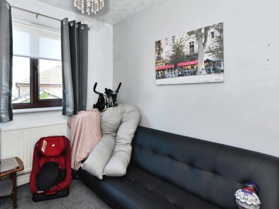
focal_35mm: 20
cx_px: 110
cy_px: 98
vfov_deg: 65.9
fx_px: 161
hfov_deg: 80.7
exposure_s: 1/50
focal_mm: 14
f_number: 10
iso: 500
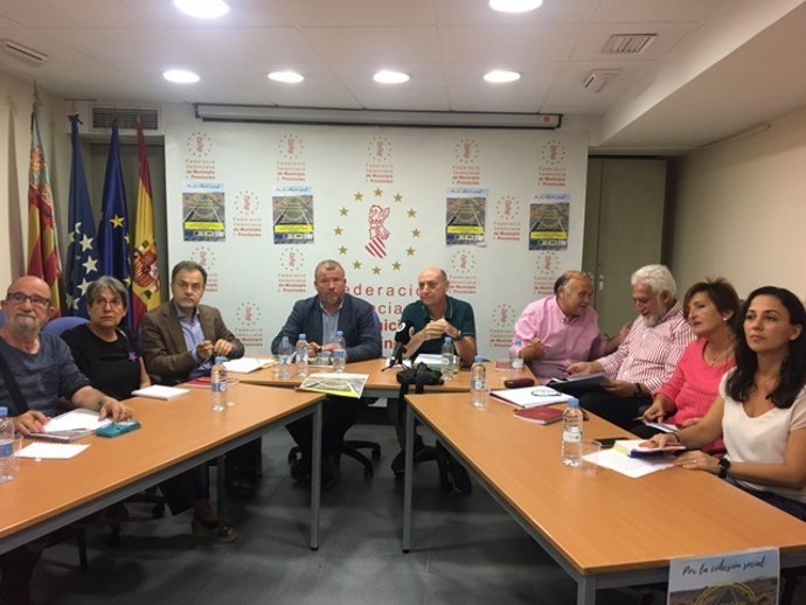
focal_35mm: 29
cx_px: 403
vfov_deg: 48.3
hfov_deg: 61.6
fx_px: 675
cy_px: 302
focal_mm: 4.15
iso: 160
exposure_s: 1/33
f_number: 2.2
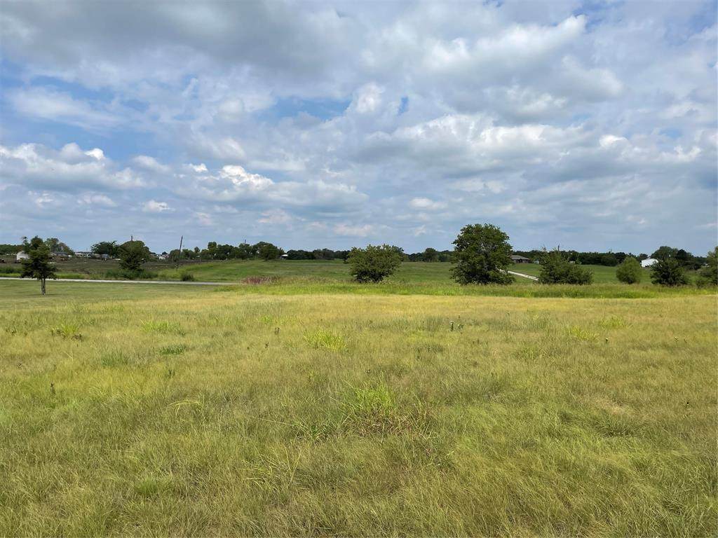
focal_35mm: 26
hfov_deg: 67.3
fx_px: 539
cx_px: 359
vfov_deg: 53.1
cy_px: 269
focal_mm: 4.2
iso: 32
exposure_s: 1/6897
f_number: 1.6
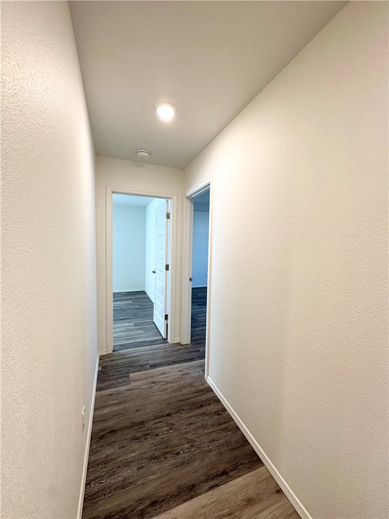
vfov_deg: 102.1
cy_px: 260
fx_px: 210
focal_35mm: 14
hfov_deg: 85.7
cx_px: 194
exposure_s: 1/120
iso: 200
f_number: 2.2
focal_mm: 2.22
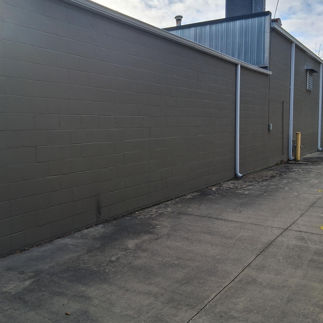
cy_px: 145
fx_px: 369
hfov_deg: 47.2
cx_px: 146
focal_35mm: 35
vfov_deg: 47.2
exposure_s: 1/319
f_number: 1.8
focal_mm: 3.98
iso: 25
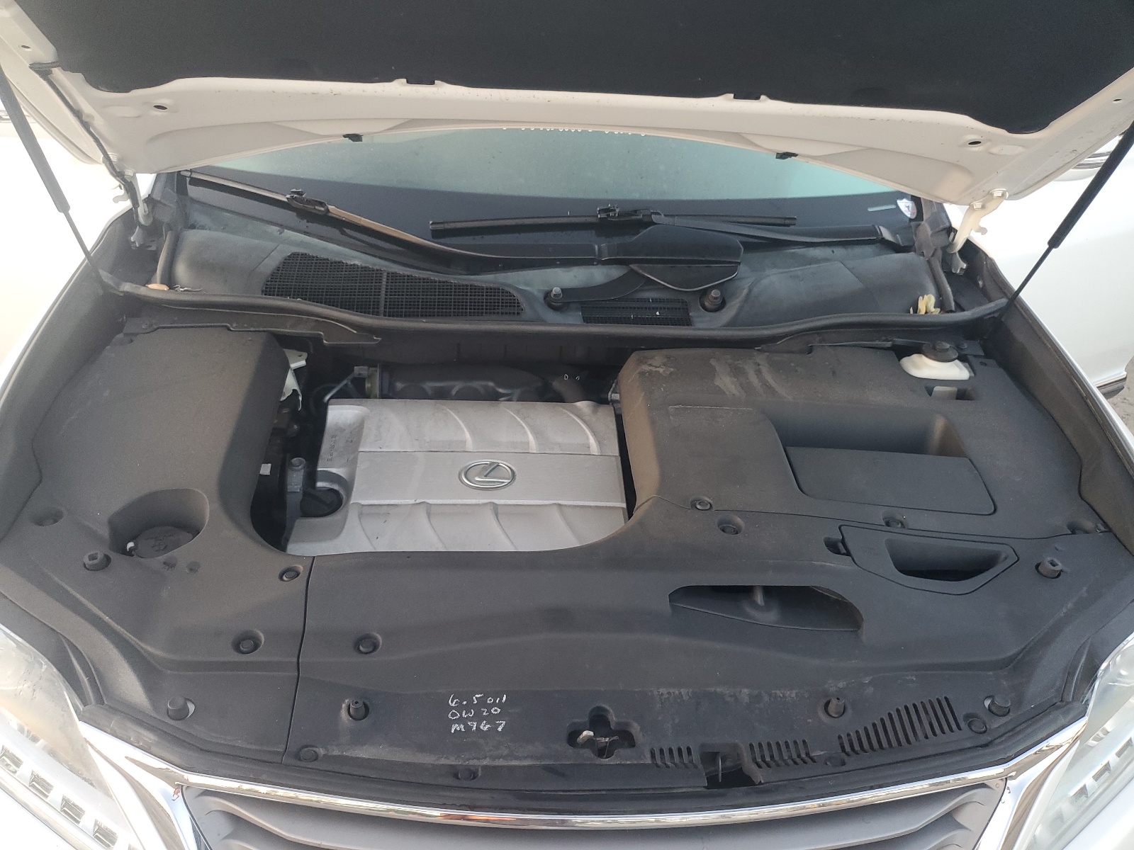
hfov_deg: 67.3
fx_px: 852
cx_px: 567
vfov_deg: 53.1
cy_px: 425
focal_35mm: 26
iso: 91
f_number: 1.5
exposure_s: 1/120
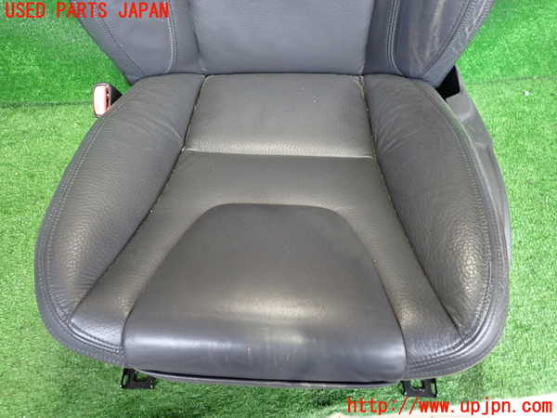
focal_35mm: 25
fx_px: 402
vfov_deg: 54.9
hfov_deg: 69.4
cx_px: 278
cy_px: 209
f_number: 2
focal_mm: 4.5
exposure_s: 1/40
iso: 640
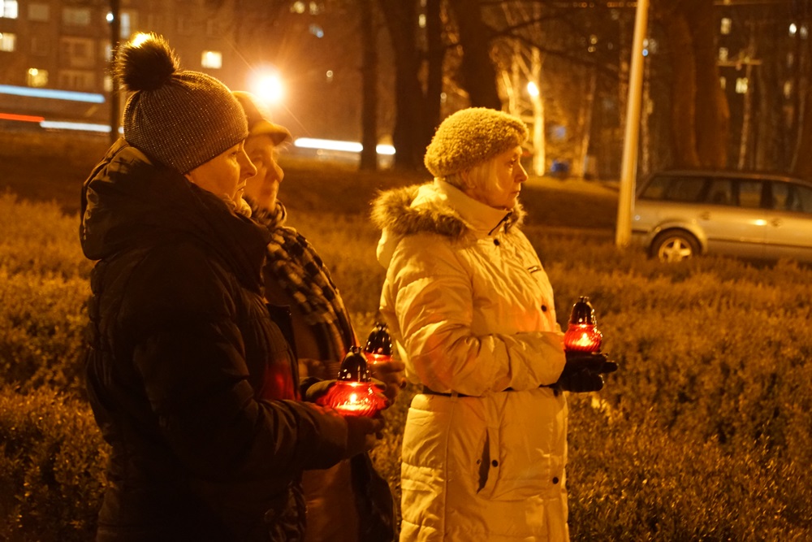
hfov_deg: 24.6
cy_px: 271
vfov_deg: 16.6
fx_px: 1861
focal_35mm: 82
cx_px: 406
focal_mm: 55
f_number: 5
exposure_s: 1/2.5
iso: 3200
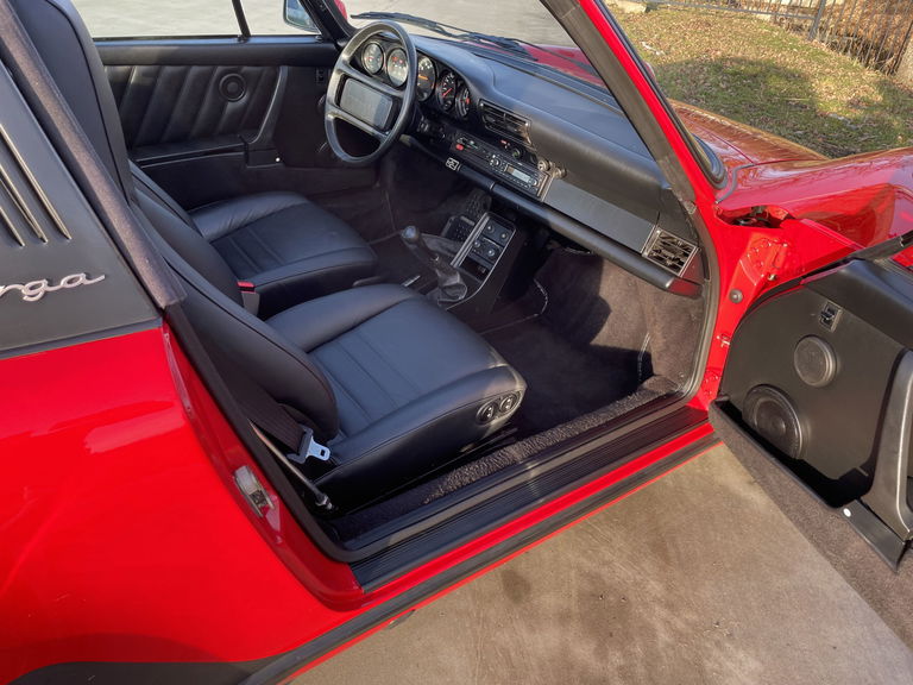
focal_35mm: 26
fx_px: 686
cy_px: 342
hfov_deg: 67.3
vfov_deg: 53.1
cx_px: 456
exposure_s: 1/163
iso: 32
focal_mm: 4.2
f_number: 1.6
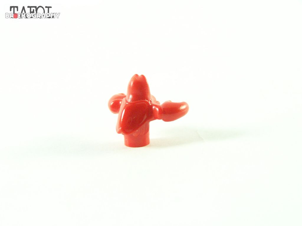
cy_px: 113
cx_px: 151
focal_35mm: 105
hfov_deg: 18.7
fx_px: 916
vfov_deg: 14.1
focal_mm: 17.5
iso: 400
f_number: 3.6
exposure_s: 1/60
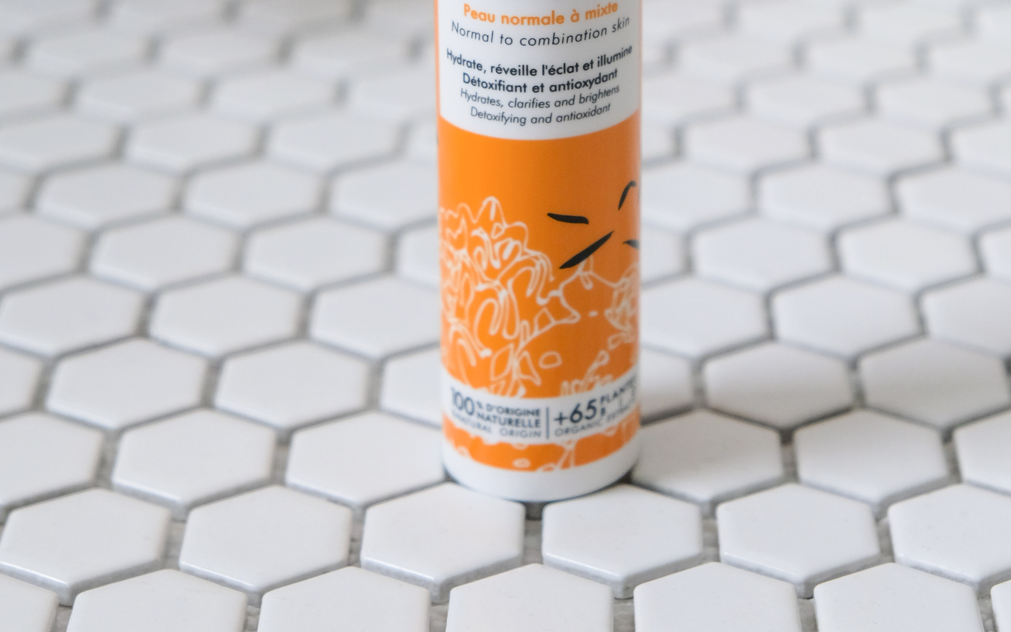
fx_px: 2811
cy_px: 34
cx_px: 546
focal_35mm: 102
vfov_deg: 12.7
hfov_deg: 20.4
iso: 800
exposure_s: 1/55
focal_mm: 40.7
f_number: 4
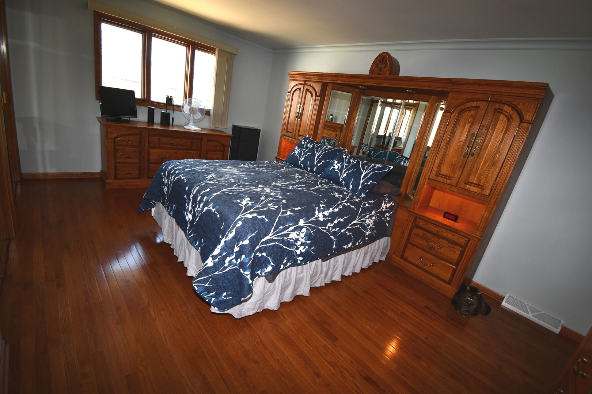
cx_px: 296
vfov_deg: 77.3
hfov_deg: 100.4
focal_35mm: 15
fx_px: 247
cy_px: 197
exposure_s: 1/60
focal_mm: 10
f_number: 4.5
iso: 560
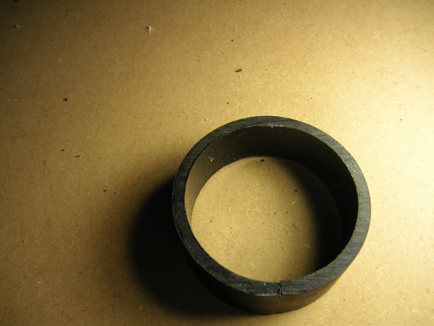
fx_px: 351
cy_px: 163
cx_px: 217
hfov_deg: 63.4
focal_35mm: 28
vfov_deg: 49.7
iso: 64
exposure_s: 1/100
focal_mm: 5
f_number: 3
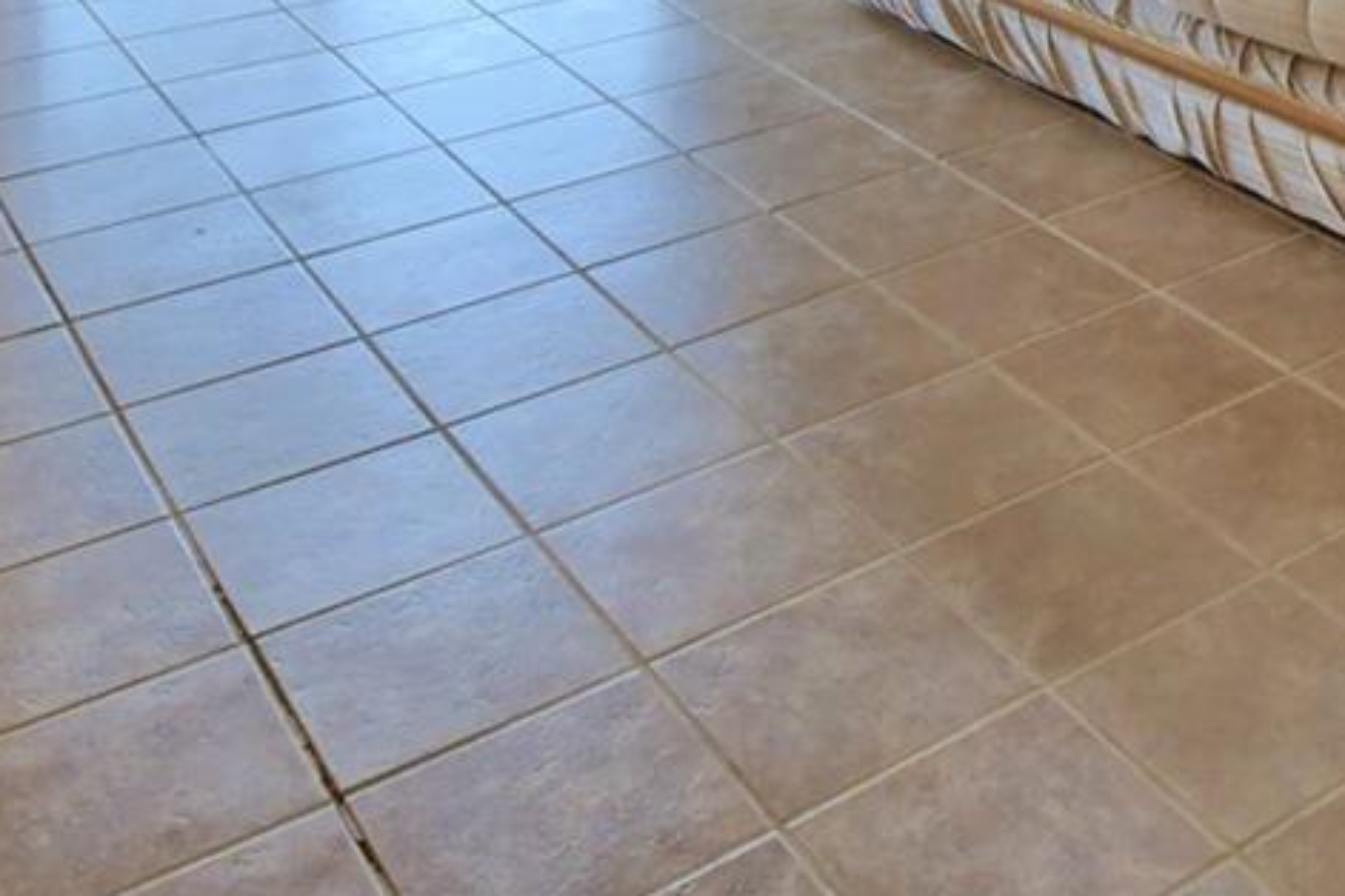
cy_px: -591
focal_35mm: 51
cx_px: 1316
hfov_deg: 35.5
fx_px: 1905
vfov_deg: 20.7
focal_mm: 10
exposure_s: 1/40
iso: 400
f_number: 4.5
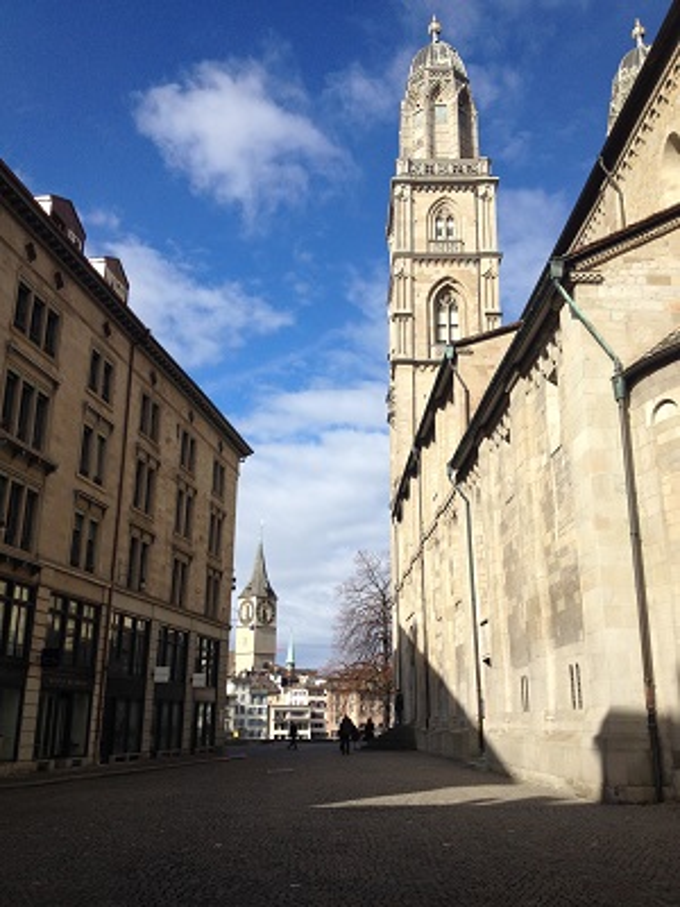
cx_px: 340
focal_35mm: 35
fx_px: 917
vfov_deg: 52.6
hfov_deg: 40.7
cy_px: 454
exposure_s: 1/1905
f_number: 2.4
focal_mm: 4.28
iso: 50
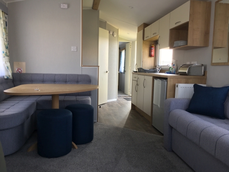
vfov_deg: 48.3
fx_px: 192
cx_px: 114
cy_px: 86
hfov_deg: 61.6
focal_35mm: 29
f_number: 2.2
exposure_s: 1/50
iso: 32
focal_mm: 4.15
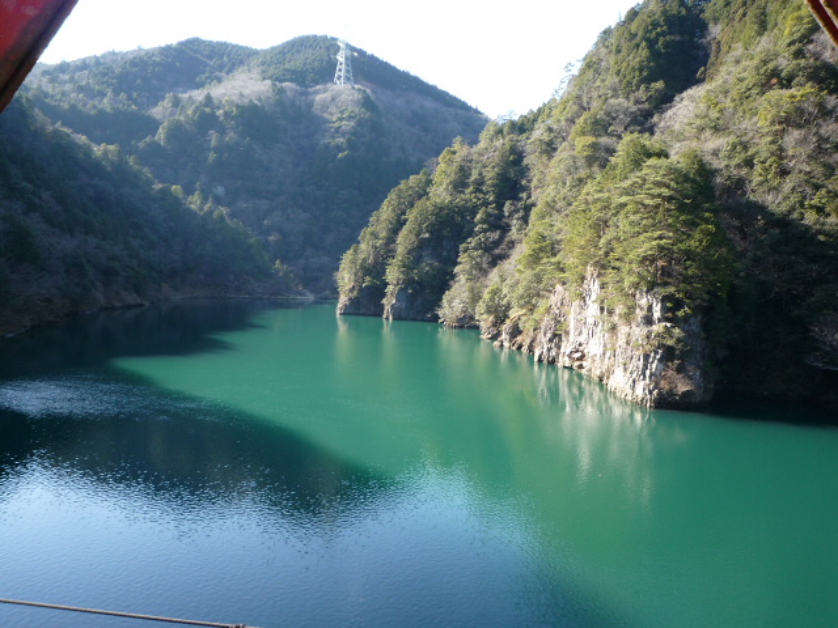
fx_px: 678
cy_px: 314
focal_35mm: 28
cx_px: 419
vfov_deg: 49.7
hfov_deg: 63.4
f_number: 3.1
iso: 100
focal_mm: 4.9
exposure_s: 1/200
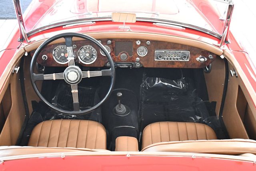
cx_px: 128
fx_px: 356
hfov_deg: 39.6
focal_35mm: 50
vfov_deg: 27.0
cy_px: 86
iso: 3200
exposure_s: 1/60
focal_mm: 25
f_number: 4
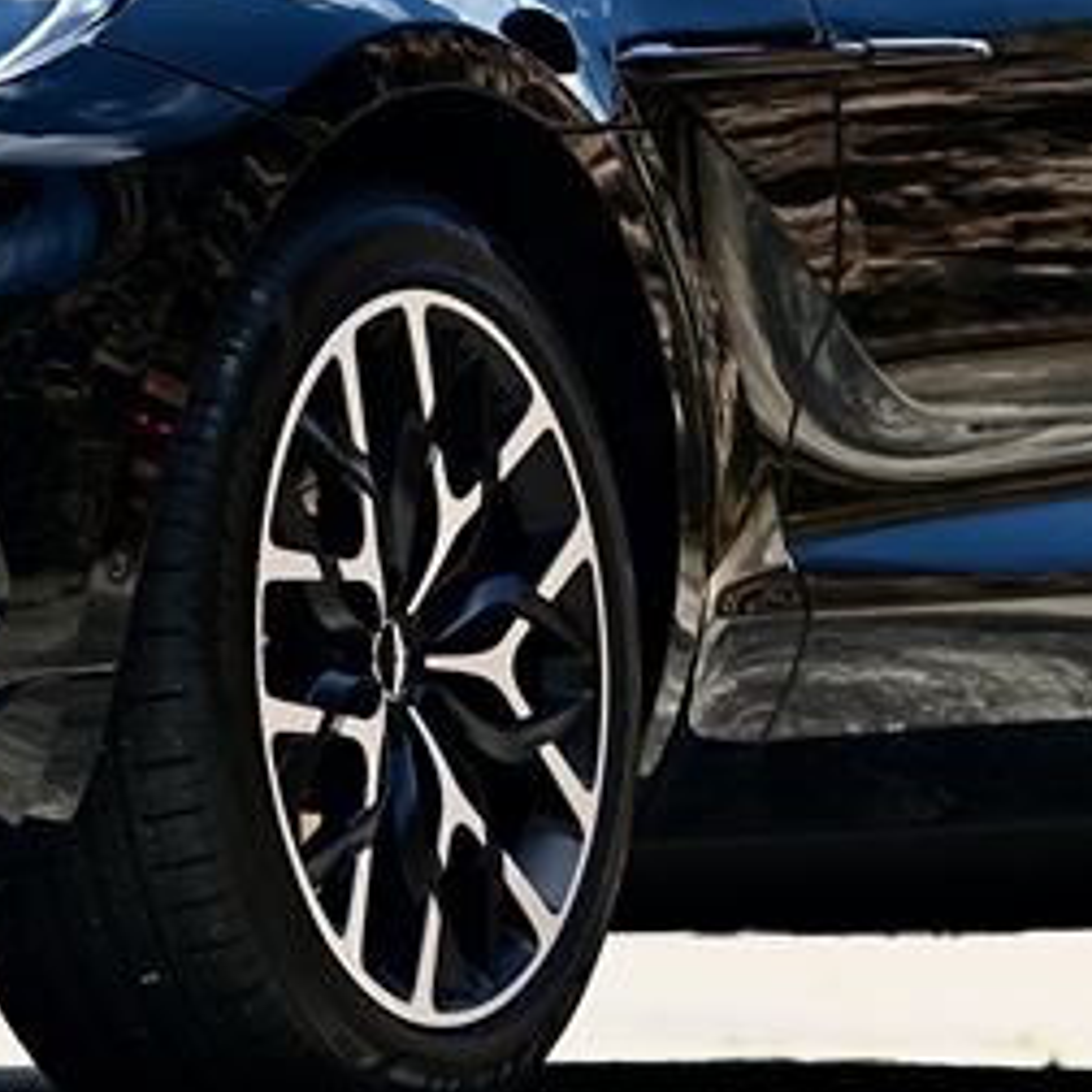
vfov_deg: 3.8
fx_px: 16275
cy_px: -132
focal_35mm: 456
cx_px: 26
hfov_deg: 3.8
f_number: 2.8
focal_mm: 135
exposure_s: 1/4000
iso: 250
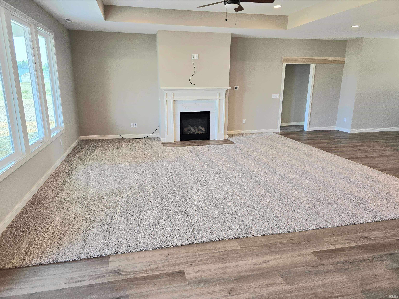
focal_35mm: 23
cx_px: 200
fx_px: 265
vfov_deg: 58.9
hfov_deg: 73.9
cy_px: 150
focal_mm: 6.3
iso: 80
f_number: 1.7
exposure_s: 1/120
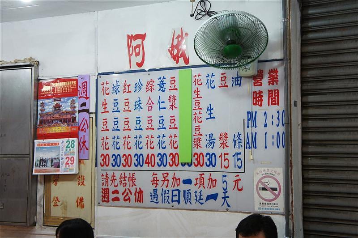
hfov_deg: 35.1
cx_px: 179
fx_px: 566
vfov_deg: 23.7
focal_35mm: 57
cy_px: 119
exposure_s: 1/60
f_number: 4.5
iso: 1000
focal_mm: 38
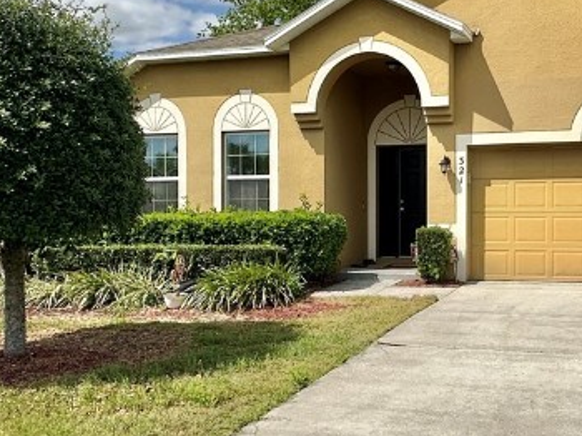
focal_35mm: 41
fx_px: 689
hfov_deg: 44.0
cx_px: 449
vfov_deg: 35.1
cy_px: 233
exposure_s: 1/3401
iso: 50
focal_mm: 2.22
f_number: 2.2
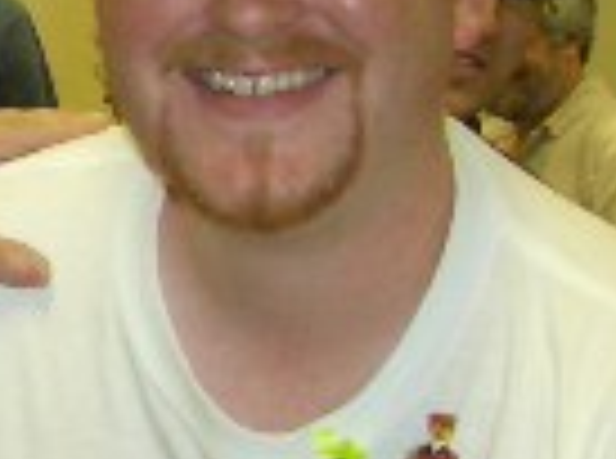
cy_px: 387
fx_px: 2911
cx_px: -301
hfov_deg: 11.6
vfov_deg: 9.0
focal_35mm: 164
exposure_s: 1/60
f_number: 2.6
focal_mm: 5.8
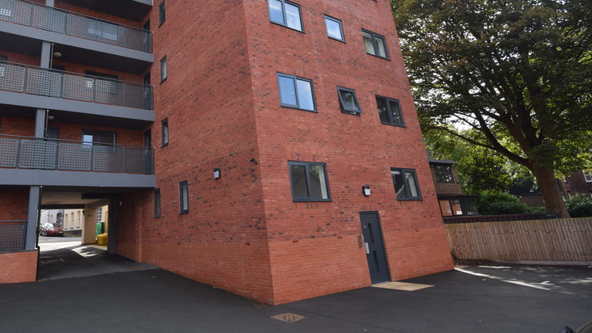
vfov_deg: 50.5
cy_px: 110
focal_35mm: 22
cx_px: 192
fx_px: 345
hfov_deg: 78.3
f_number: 8
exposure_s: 1/250
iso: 200
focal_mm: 10
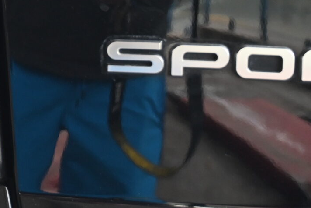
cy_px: -52
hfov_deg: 14.8
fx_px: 1149
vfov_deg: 10.1
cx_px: -86
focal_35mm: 133
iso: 1400
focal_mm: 37
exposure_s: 1/125
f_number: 4
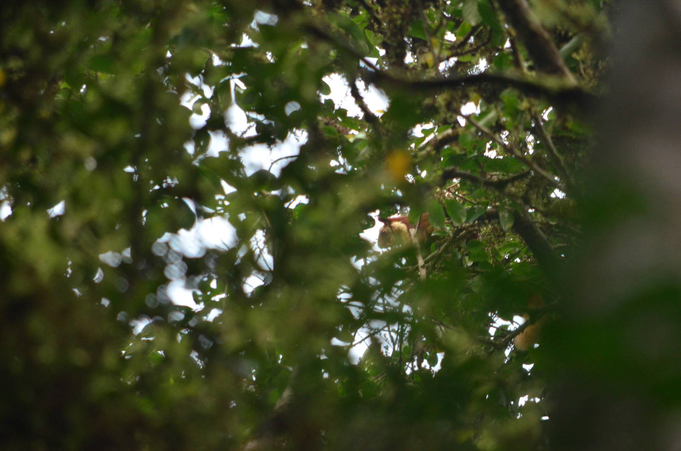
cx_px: 340
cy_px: 226
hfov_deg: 4.6
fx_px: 8496
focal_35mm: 450
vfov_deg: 3.0
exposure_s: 1/125
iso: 1600
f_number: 5.6
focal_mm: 300
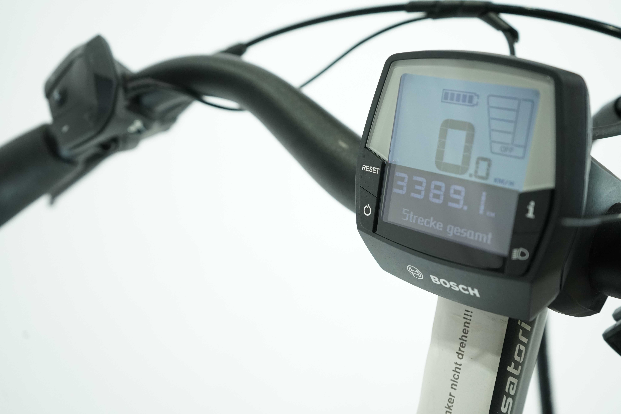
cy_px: 207
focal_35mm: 40
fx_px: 690
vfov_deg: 33.4
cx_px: 310
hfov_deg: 48.5
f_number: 5
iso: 2500
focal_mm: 40
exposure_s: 1/200
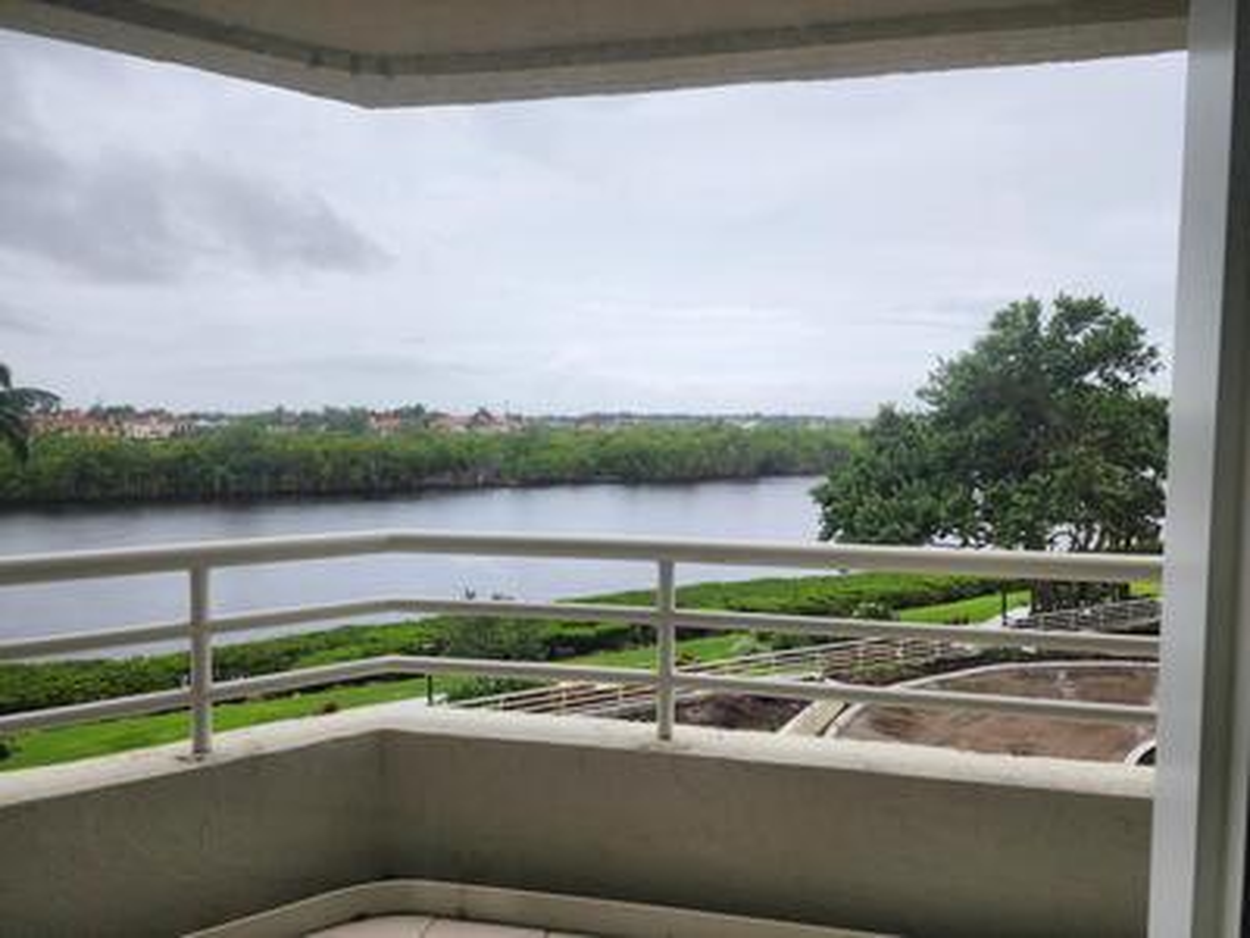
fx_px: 831
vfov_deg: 58.9
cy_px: 469
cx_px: 625
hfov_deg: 73.9
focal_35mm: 23
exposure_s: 1/180
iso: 20
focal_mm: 6.4
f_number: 1.8
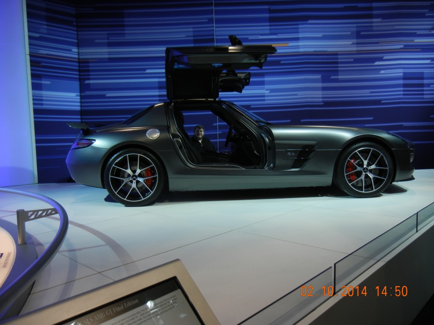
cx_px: 217
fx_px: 376
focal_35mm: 30
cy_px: 162
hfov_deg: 60.0
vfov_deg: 46.8
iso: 160
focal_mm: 5.4
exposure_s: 1/69.5
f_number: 3.5
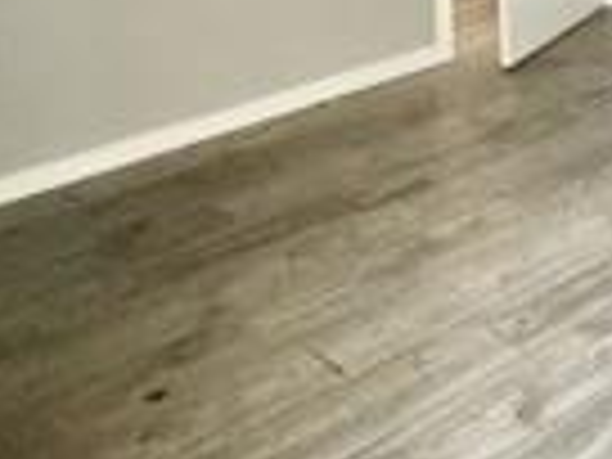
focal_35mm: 66
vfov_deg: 19.6
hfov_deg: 27.5
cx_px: 630
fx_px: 1167
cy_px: -216
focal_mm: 2.22
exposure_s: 1/60
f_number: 2.2
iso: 1250
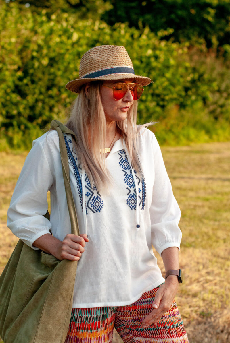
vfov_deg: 27.0
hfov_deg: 18.2
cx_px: 115
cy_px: 172
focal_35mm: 75
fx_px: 717
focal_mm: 50
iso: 200
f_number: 3.2
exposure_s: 1/800
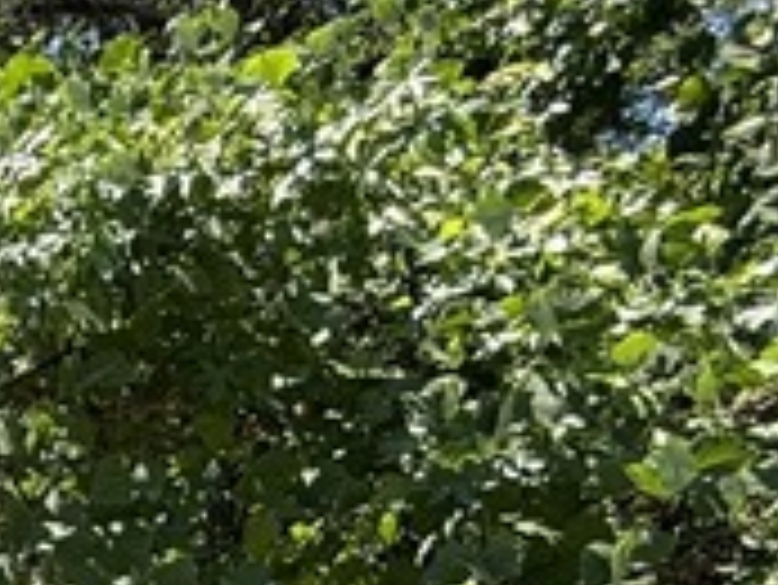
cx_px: -980
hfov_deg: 15.6
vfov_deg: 15.2
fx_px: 1867
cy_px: 1080
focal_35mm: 83
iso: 50
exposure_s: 1/273
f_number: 2.2
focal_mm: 2.22
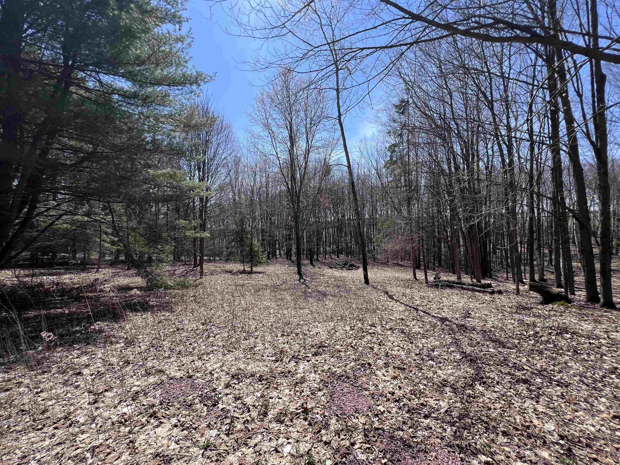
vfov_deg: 89.9
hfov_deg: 106.2
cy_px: 232
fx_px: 233
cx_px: 310
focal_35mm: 13
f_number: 1.8
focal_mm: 1.57
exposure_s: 1/1119
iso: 32
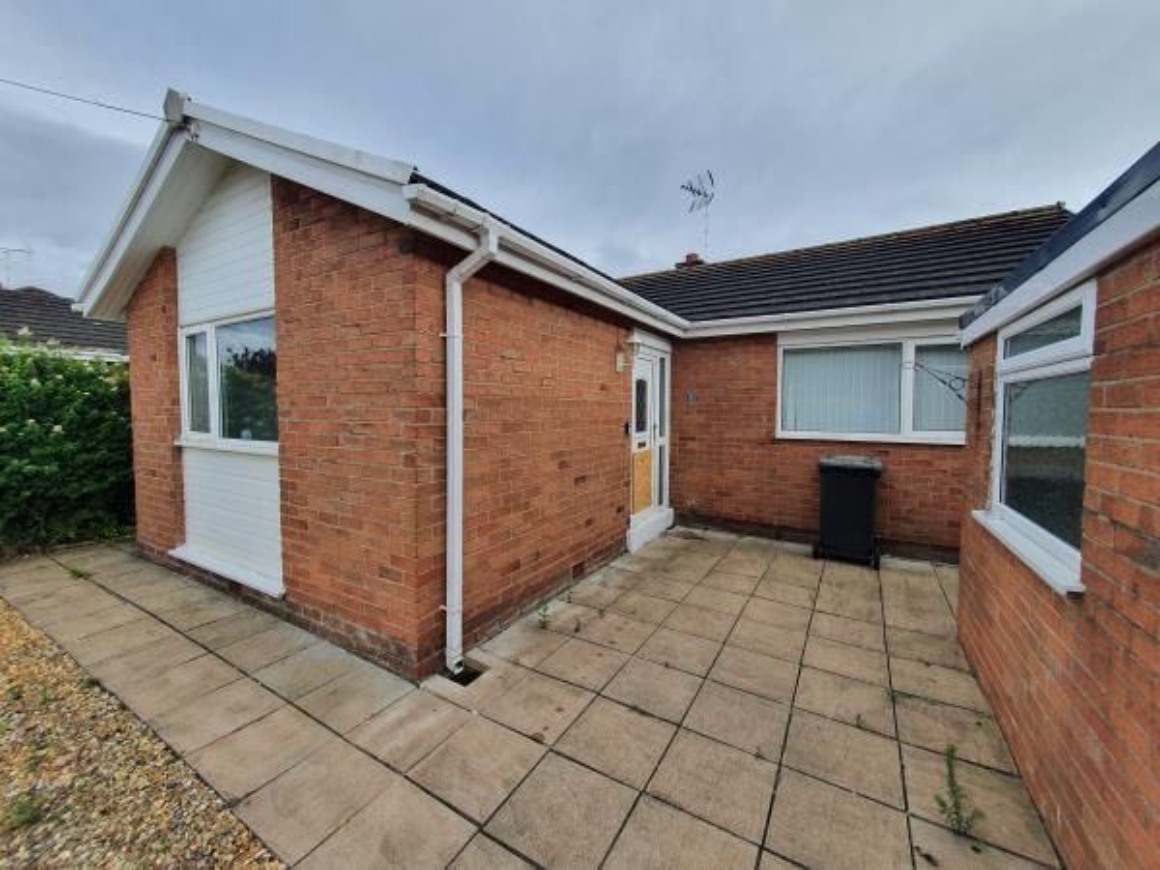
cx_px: 580
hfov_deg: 106.2
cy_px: 435
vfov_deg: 89.9
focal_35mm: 13
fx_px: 436
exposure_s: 1/290
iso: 50
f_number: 2.2
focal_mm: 1.8
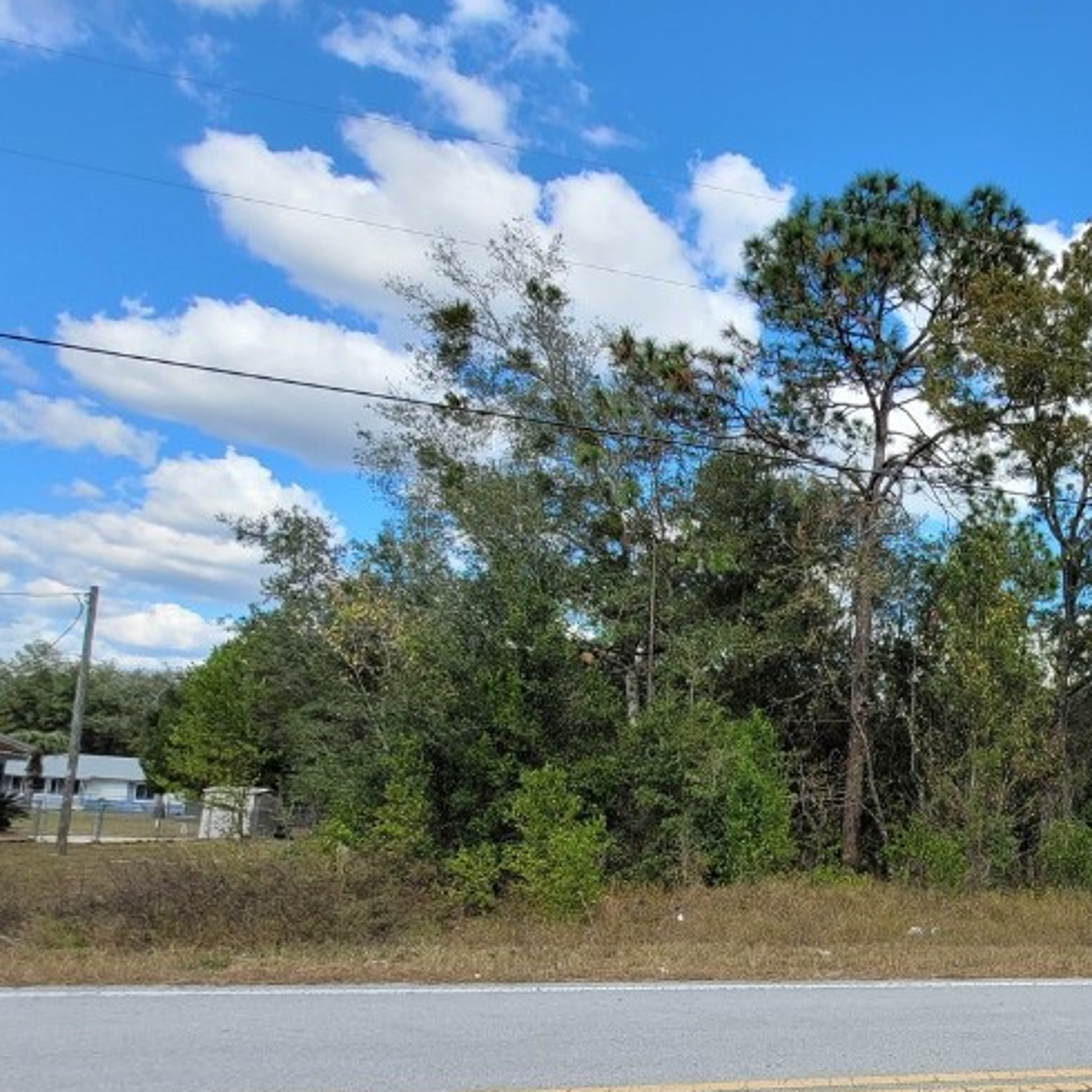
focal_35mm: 24
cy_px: 742
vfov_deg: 63.1
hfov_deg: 56.1
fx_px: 857
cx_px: 985
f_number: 2.2
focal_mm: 1.74
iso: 40
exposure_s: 1/892
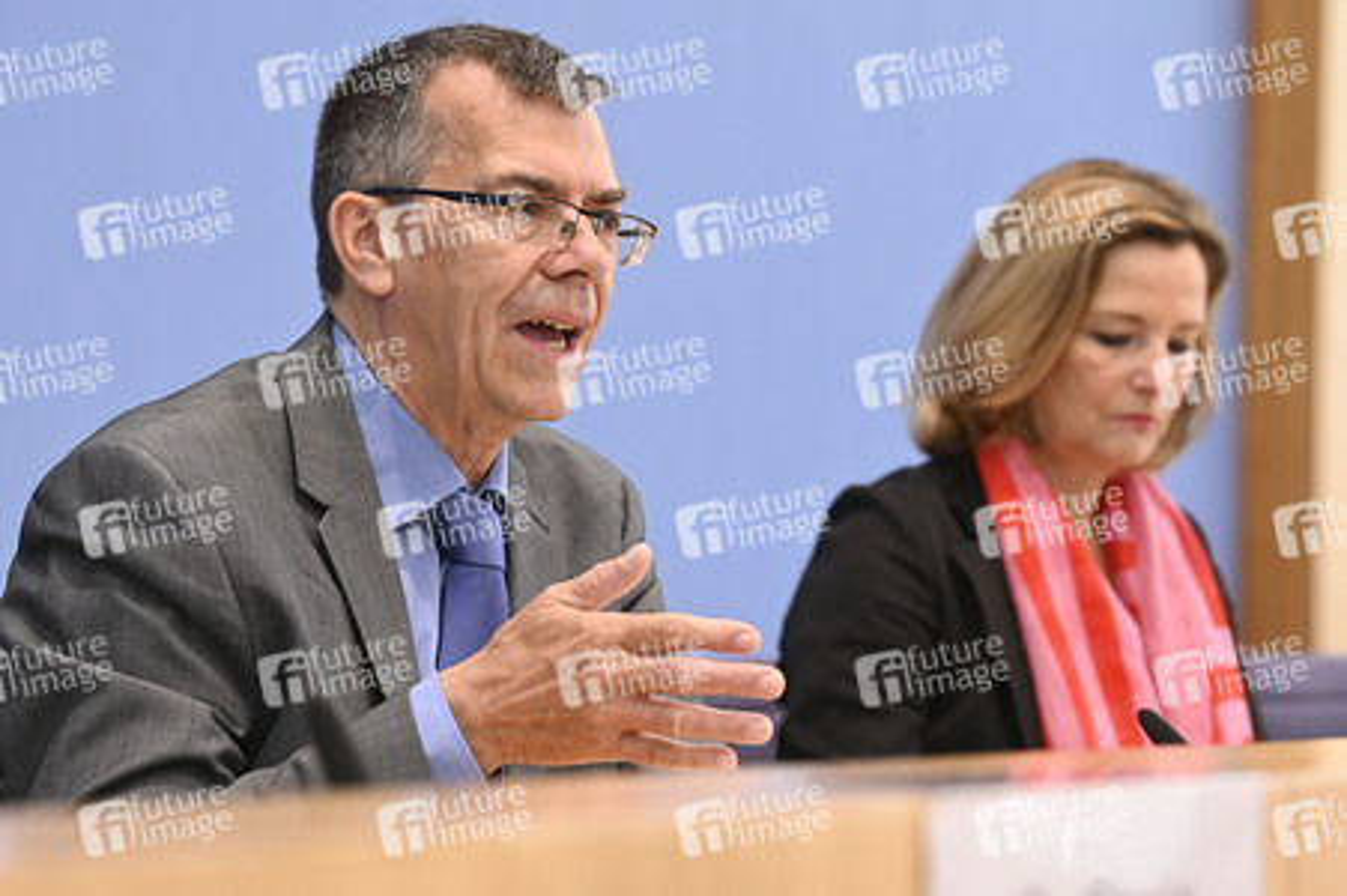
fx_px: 4674
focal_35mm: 125
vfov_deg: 11.0
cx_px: 674
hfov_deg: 16.4
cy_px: 448
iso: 3200
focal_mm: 125
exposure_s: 1/500
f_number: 5
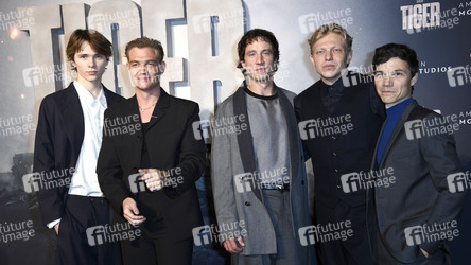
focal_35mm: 51
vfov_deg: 23.5
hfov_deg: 40.6
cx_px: 234
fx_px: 637
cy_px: 154
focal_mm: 48
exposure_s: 1/200
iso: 640
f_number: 5.6
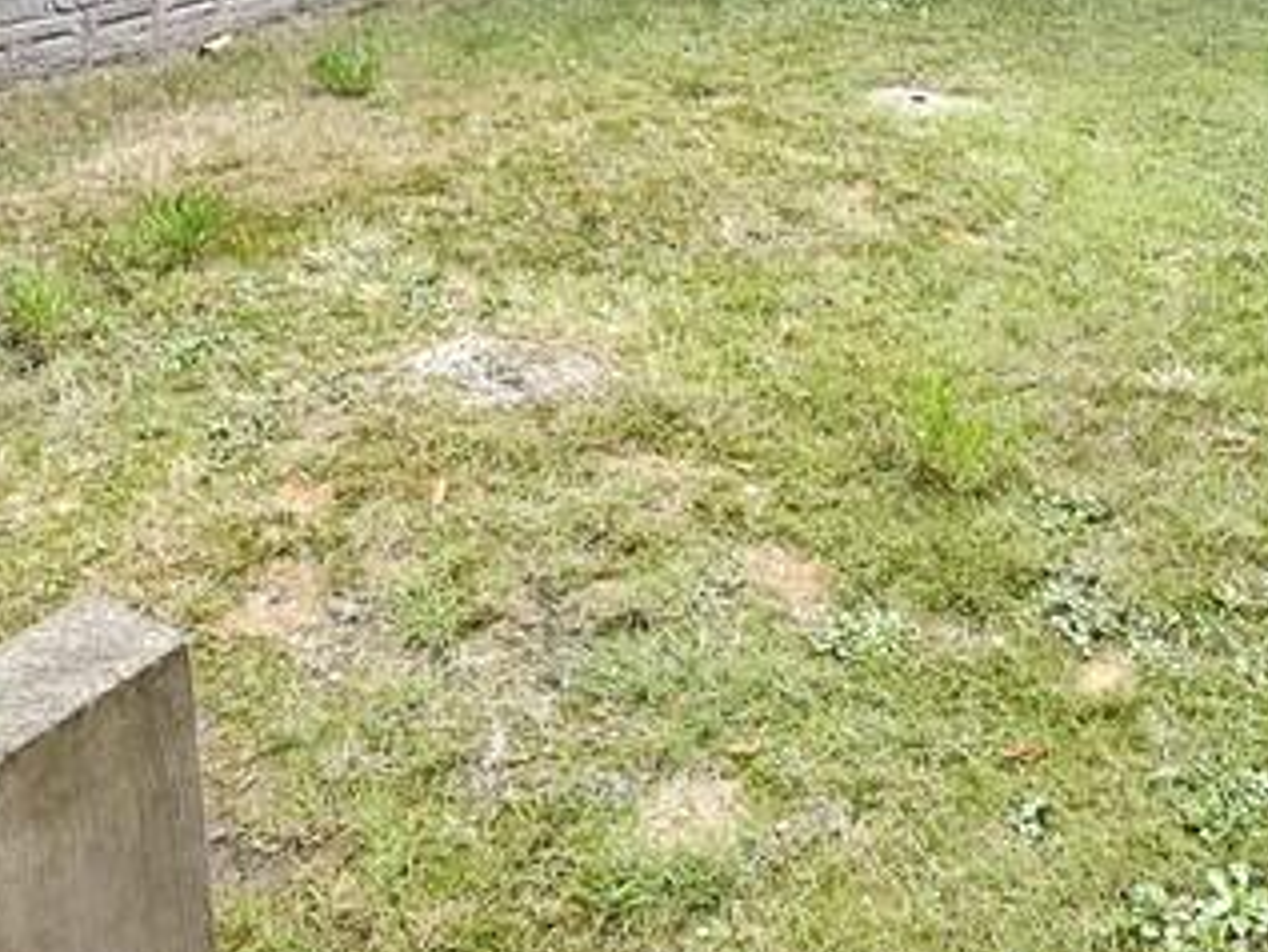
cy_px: 116
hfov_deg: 44.3
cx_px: 812
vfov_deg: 32.8
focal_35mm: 42
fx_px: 1539
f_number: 2.2
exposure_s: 1/50
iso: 64
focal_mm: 1.74
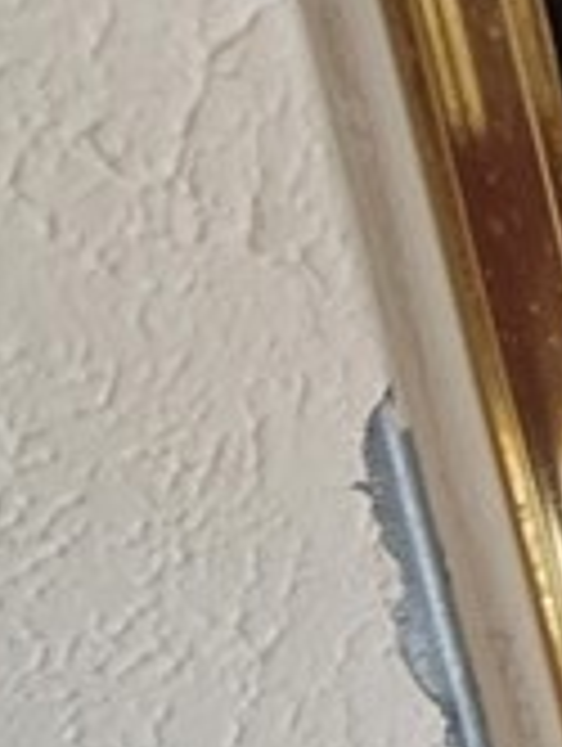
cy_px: 414
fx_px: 1727
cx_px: 1560
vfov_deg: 24.4
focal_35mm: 80
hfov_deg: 12.1
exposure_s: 1/30
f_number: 2.2
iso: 500
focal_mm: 2.2
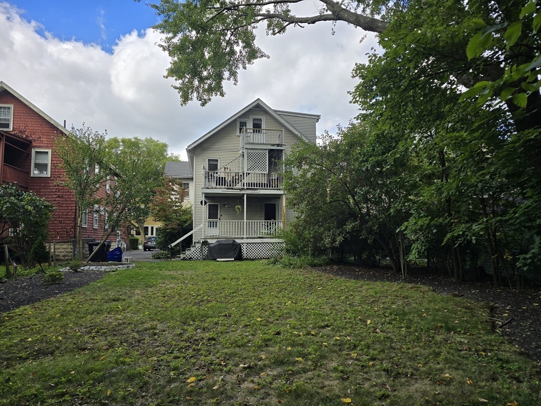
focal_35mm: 23
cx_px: 270
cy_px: 203
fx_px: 359
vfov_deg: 58.9
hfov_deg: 73.9
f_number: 1.7
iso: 12
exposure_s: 1/505
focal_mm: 6.3
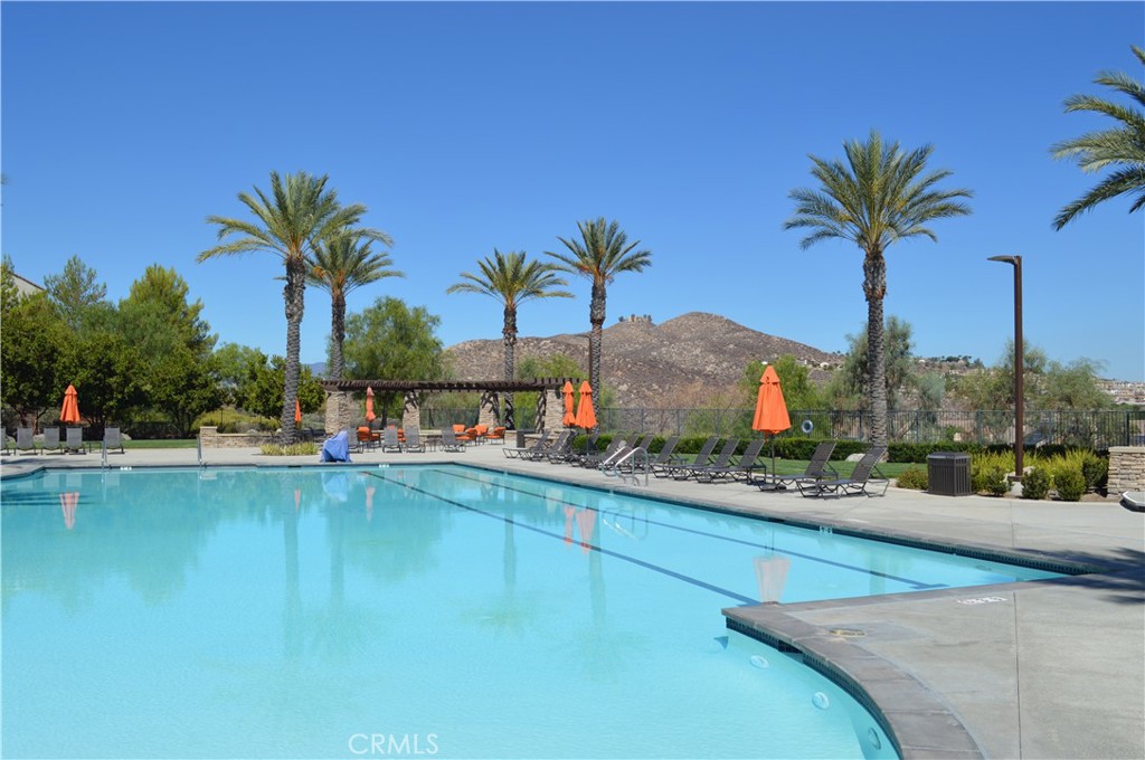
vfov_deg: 39.9
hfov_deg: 57.3
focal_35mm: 33
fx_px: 1048
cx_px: 572
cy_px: 380
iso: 100
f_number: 9
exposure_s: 1/320
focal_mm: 22
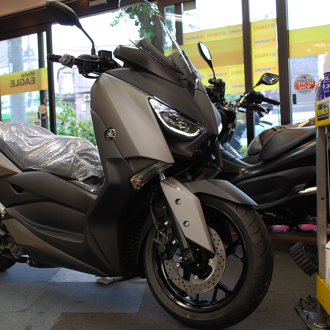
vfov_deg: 39.2
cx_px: 121
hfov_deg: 38.9
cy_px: 169
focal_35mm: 43
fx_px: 464
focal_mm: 22
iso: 100
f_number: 4.5
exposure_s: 1/8
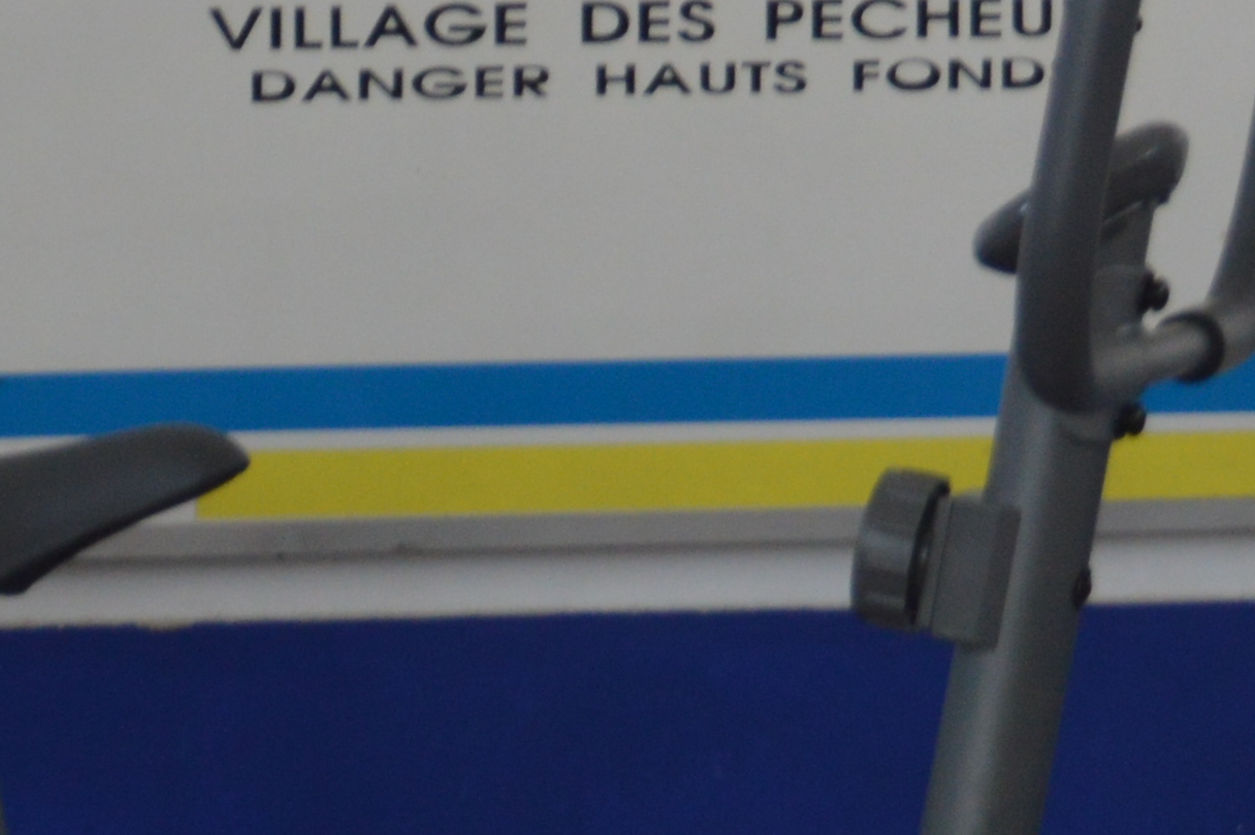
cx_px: 1662
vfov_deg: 2.5
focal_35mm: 556
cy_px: -854
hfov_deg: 3.7
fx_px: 19385
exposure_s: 1/100
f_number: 5.3
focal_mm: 75
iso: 400
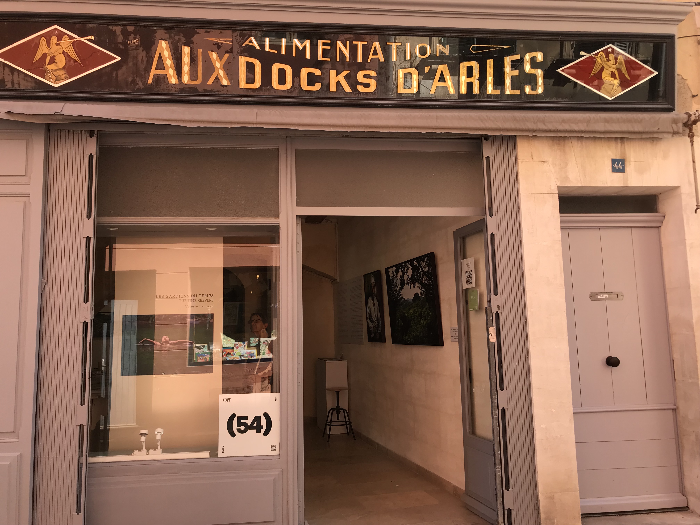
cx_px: 350
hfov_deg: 63.4
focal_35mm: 28
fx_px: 566
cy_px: 262
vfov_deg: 49.7
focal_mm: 3.99
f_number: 1.8
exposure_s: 1/307
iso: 20
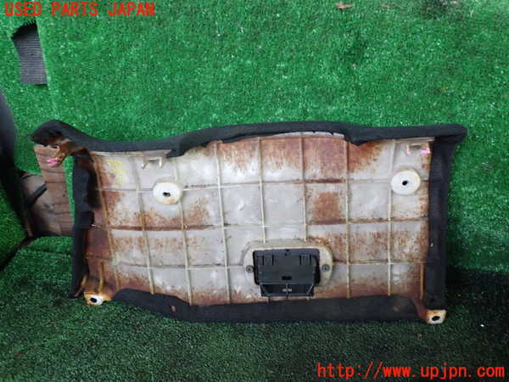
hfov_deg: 60.0
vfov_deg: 46.8
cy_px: 191
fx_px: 441
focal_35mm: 30
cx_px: 254
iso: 500
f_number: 2.3
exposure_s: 1/30
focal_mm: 5.4
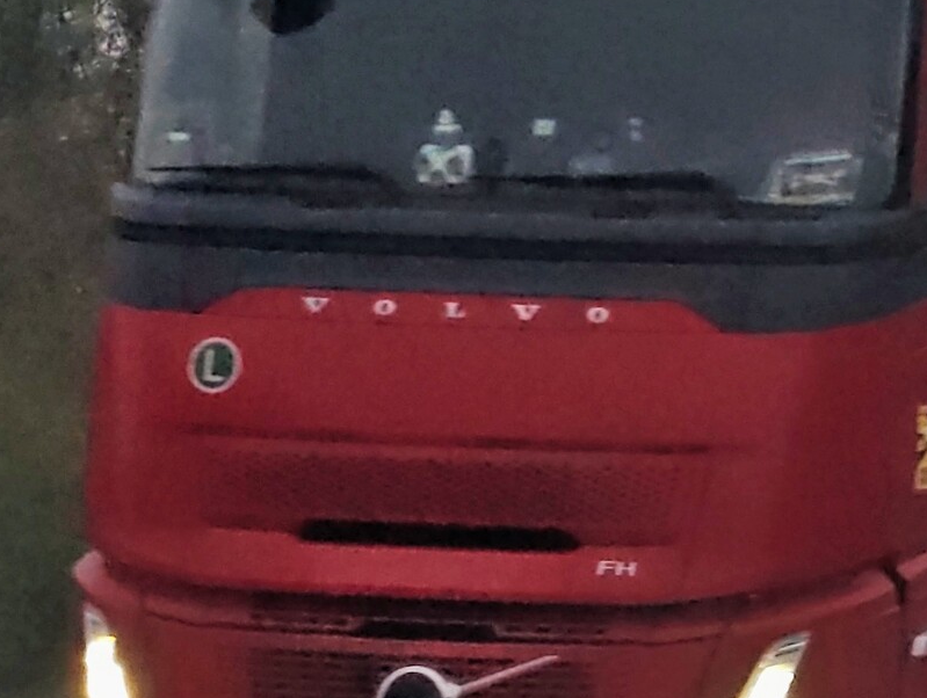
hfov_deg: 9.0
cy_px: 284
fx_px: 5821
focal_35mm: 217
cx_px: 1114
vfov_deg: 6.9
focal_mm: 22.5
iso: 3200
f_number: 2.3
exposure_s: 1/800
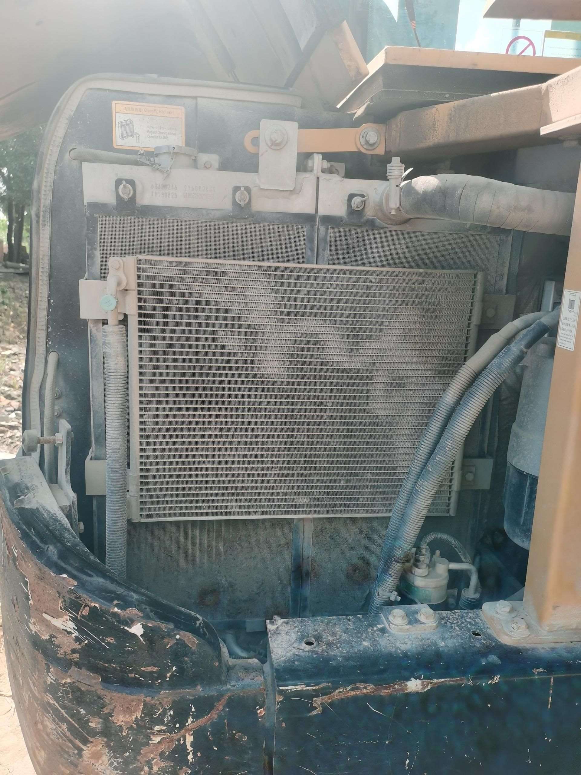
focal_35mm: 27
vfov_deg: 65.3
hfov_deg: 51.4
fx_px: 604
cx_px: 290
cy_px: 388
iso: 50
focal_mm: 5.58
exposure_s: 1/625
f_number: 1.8
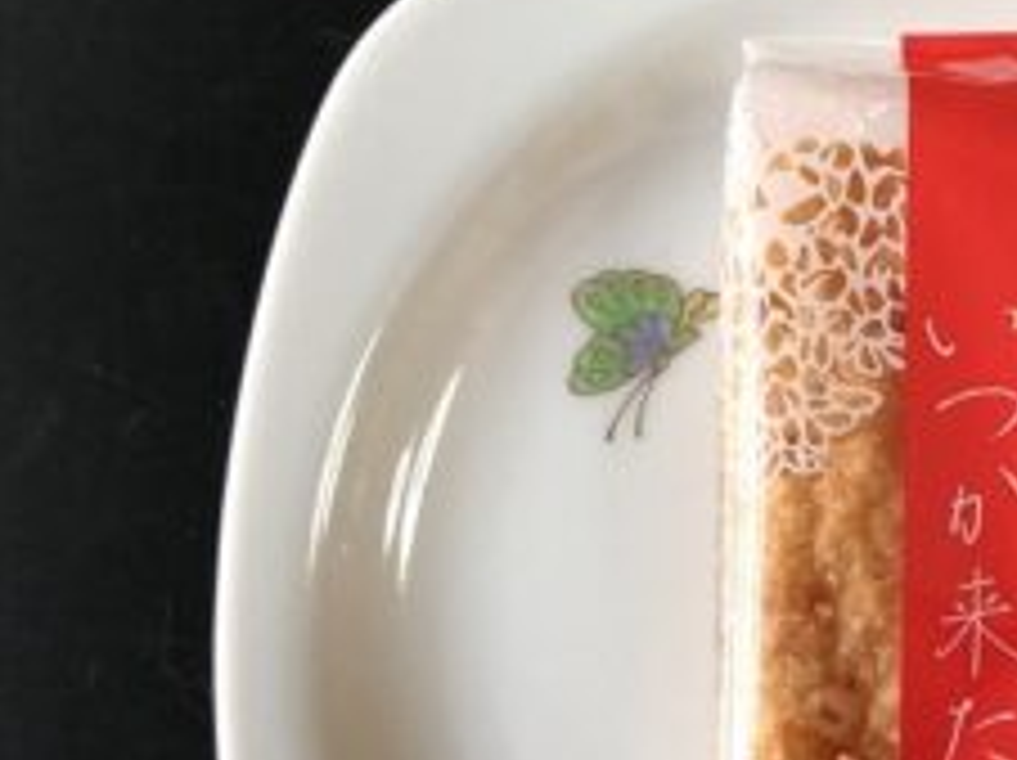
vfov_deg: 23.2
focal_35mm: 62
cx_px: 968
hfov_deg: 29.6
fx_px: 1820
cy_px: 632
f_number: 1.8
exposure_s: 1/33
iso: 40
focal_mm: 3.99
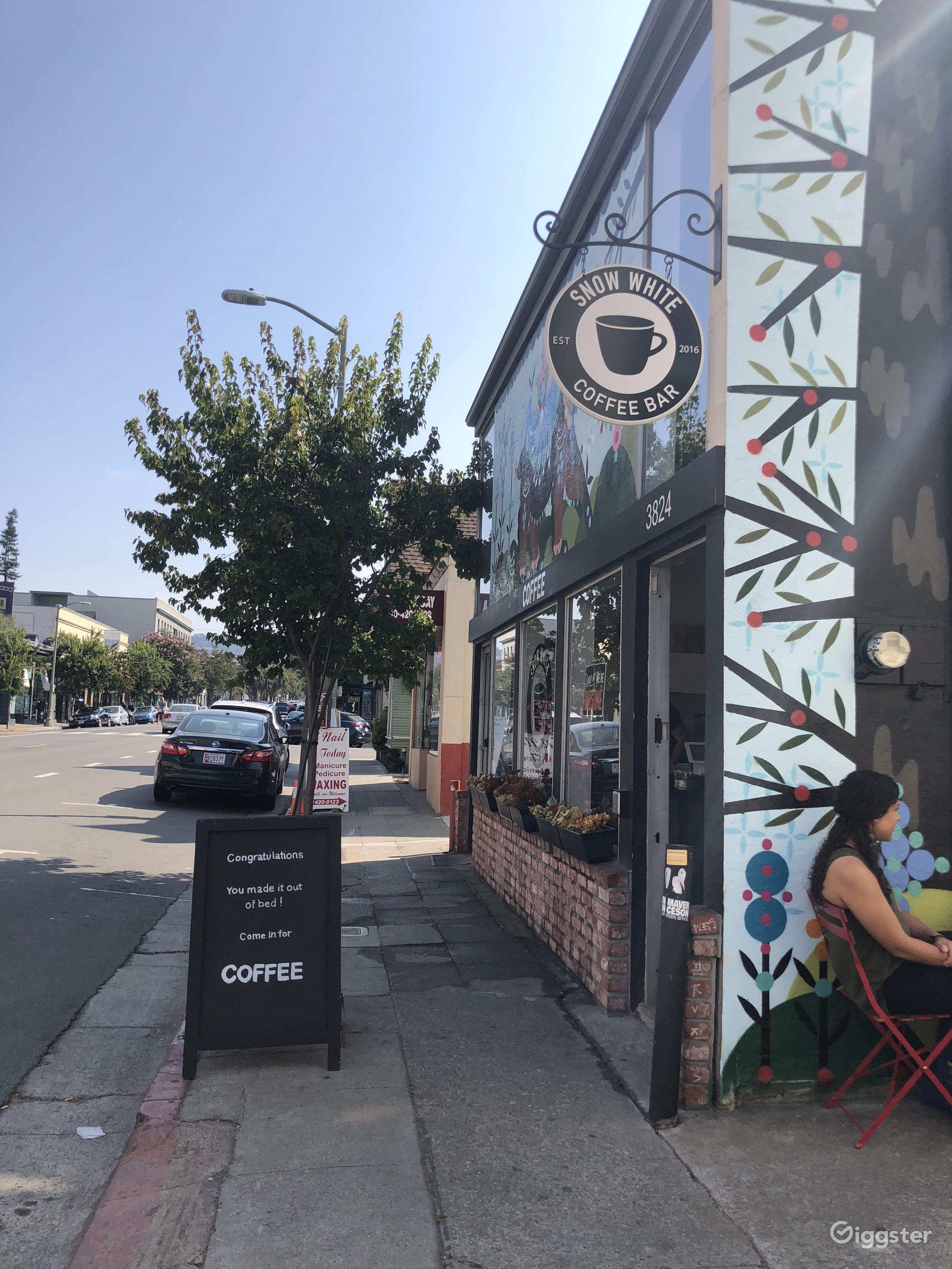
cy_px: 634
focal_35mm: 28
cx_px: 476
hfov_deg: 49.7
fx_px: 1027
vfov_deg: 63.4
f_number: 1.8
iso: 20
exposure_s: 1/1297
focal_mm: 4
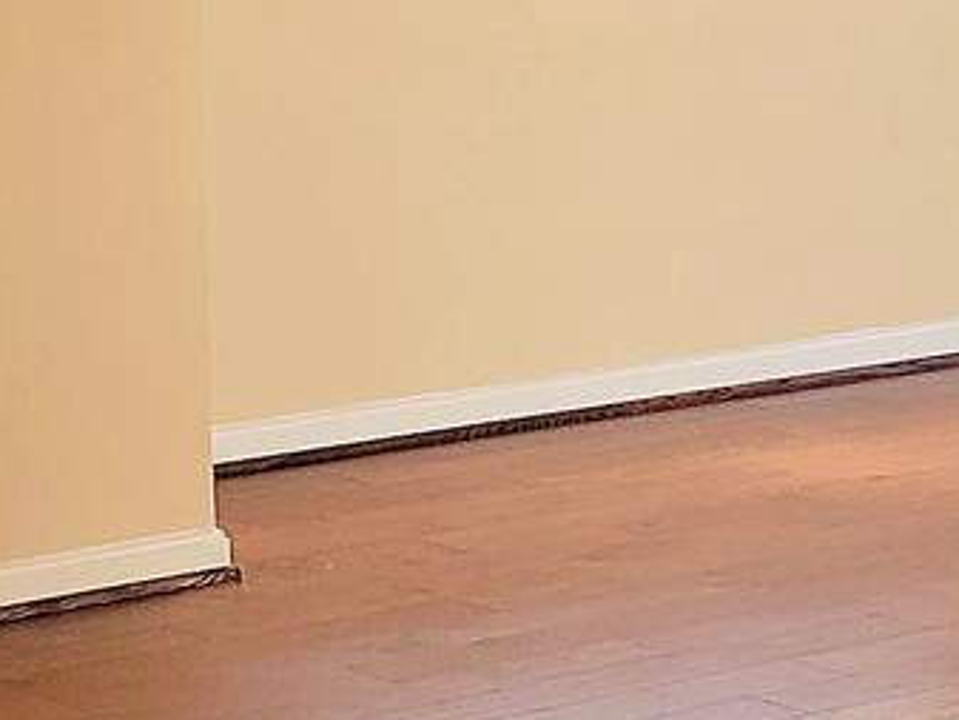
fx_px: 4379
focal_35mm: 158
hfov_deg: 12.5
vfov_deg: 9.4
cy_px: 387
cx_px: 353
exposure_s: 1/127
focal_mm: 4.3
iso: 50
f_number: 2.4
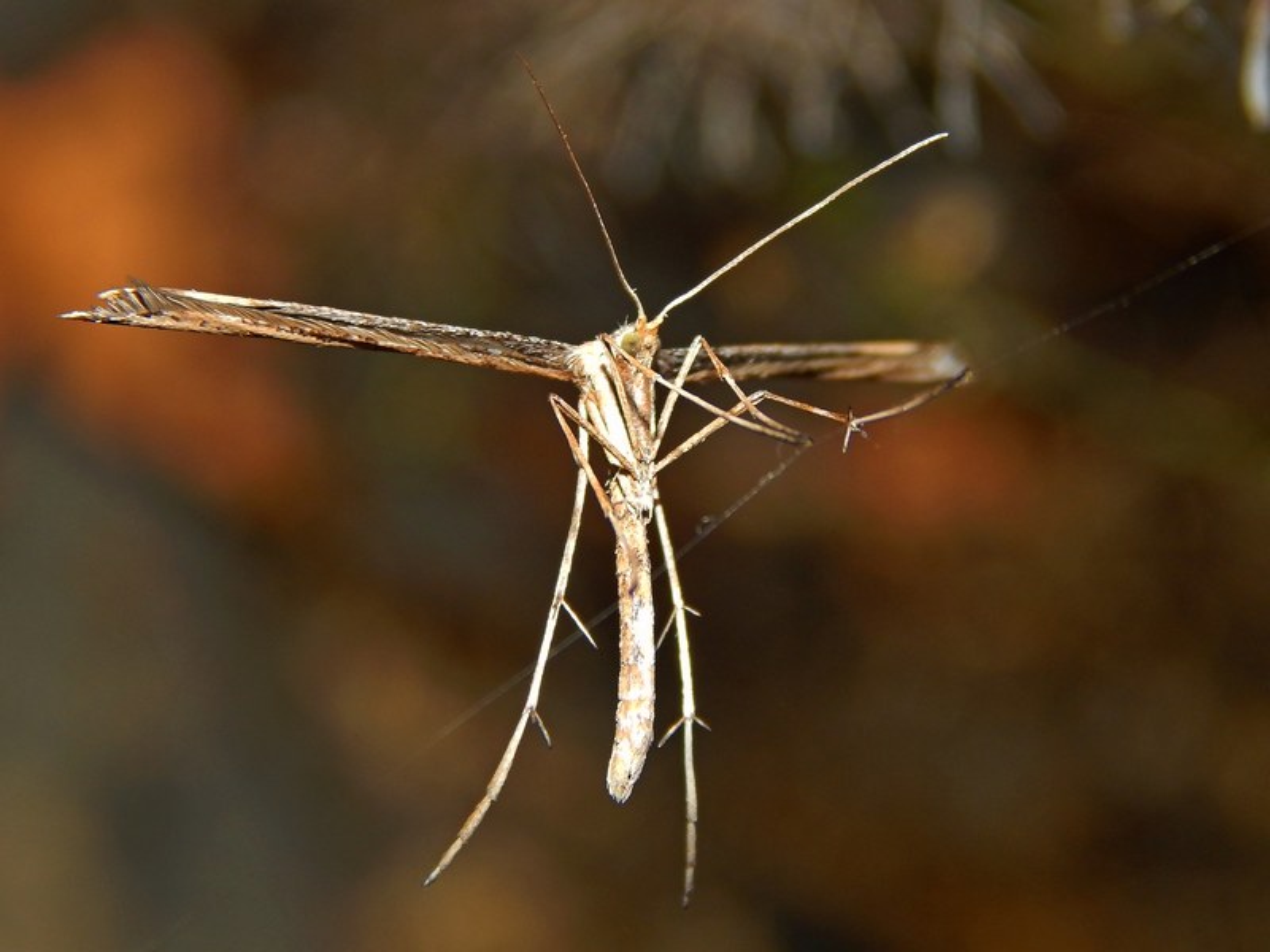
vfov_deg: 12.9
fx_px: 4219
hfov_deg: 17.1
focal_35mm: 115
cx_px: 635
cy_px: 476
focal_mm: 20.5
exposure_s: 1/200
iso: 125
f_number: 9.2
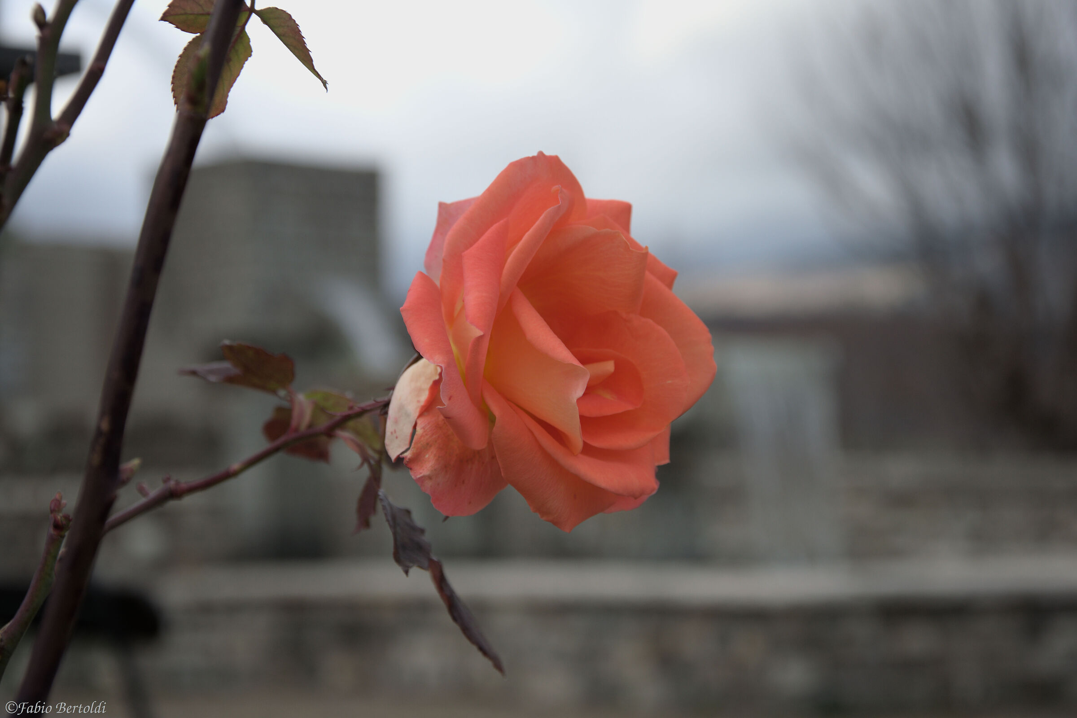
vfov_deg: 14.7
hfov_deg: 21.9
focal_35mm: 93
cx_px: 538
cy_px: 359
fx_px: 2782
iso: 200
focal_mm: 62
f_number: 5.3
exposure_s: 1/250
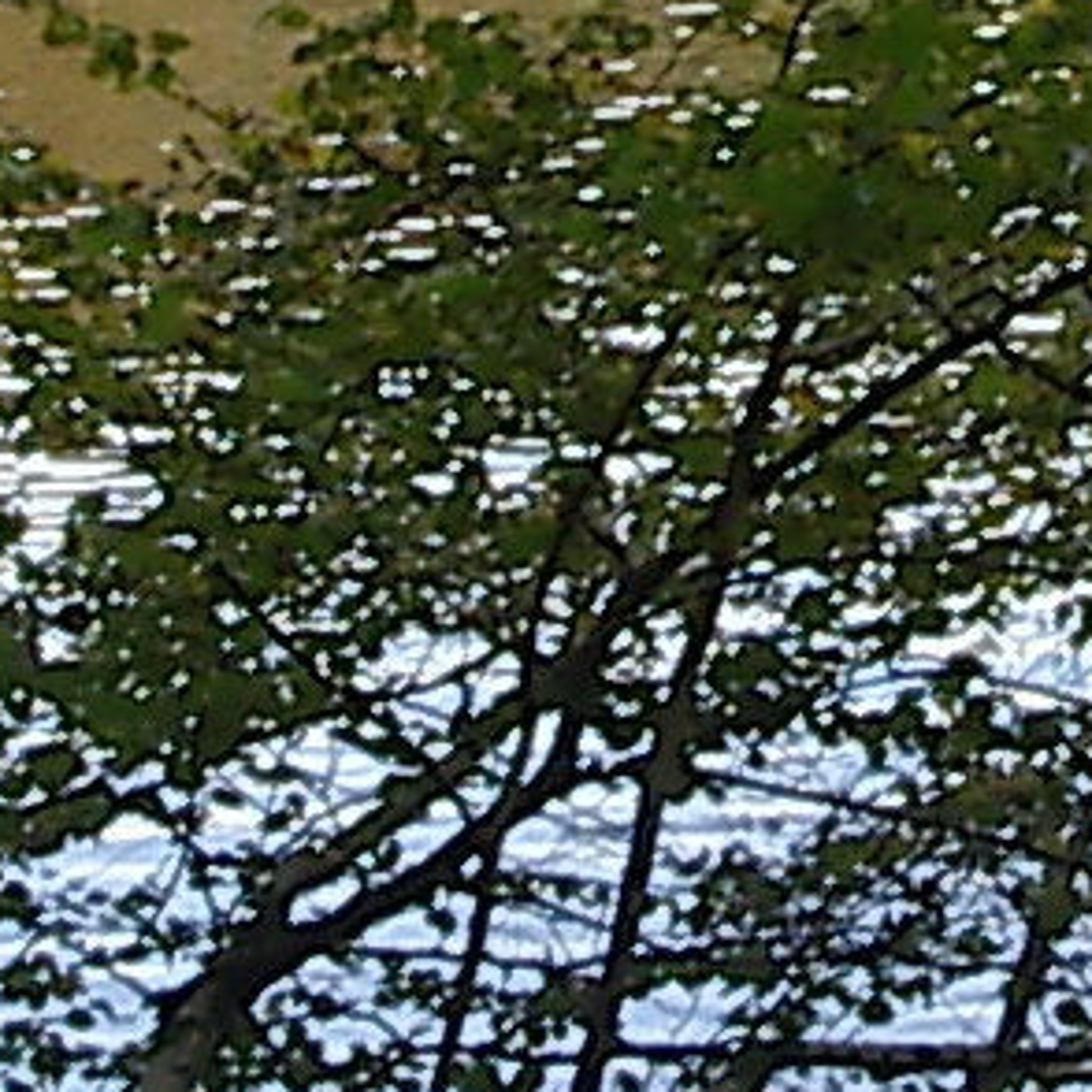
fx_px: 8352
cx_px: 784
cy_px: -286
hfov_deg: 7.5
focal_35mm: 234
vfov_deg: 7.4
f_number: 4.8
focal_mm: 5.8
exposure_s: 1/80
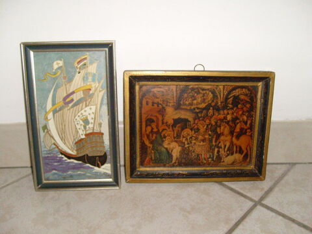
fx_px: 315
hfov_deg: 52.6
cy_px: 117
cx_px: 156
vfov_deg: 40.7
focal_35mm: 35
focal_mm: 5.8
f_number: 2.8
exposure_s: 1/45
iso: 400
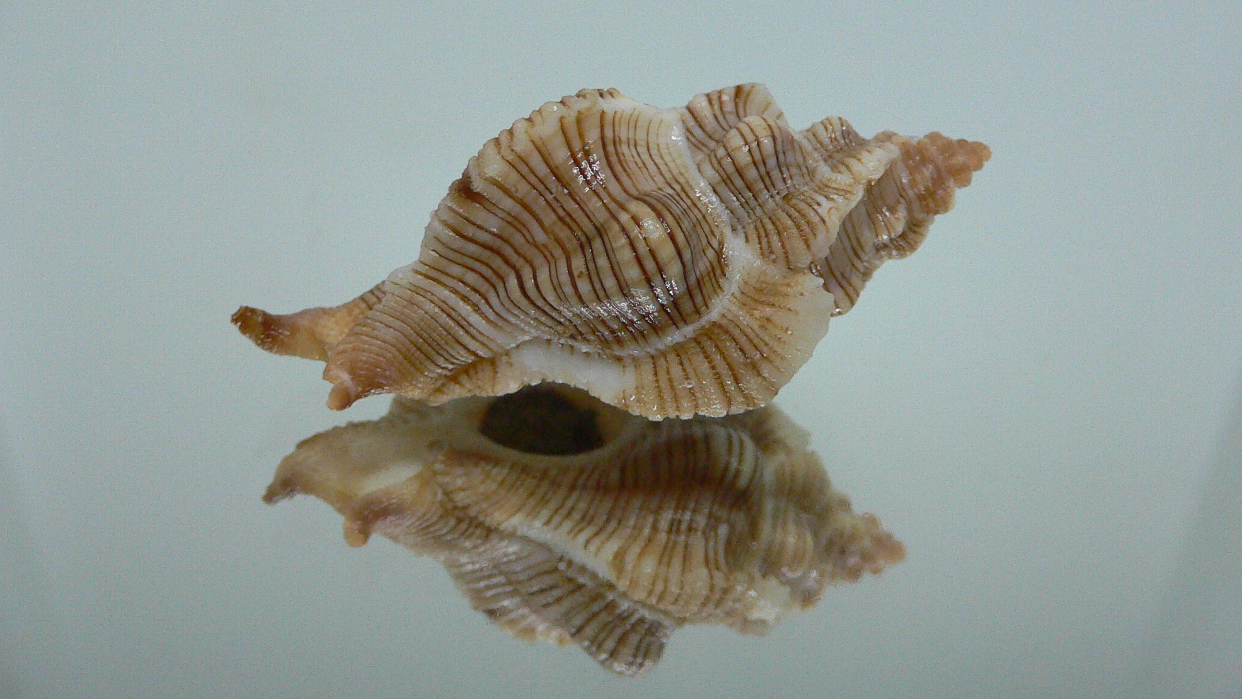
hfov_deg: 51.6
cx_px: 624
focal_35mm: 39
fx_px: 1284
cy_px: 309
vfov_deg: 30.4
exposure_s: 1/50
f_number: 2.8
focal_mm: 4.6
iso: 200
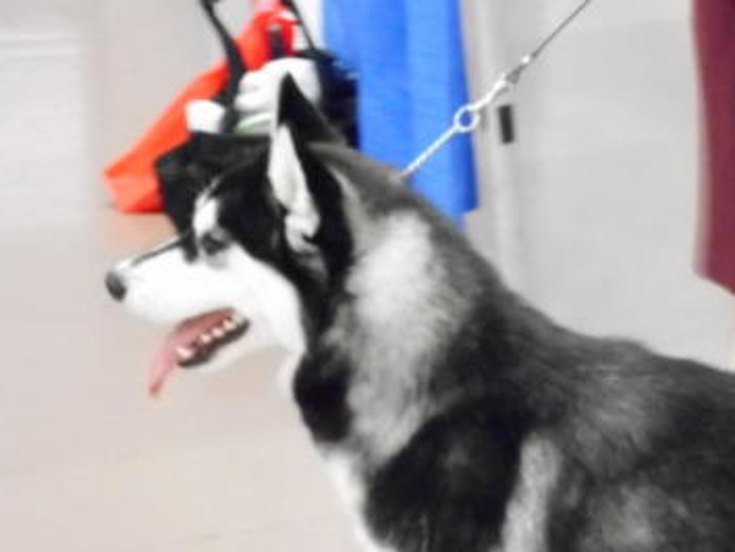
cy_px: 339
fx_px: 3060
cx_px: 473
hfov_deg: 13.7
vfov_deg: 10.3
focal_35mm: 144
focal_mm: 18.2
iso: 1600
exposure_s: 1/6
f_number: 5.8
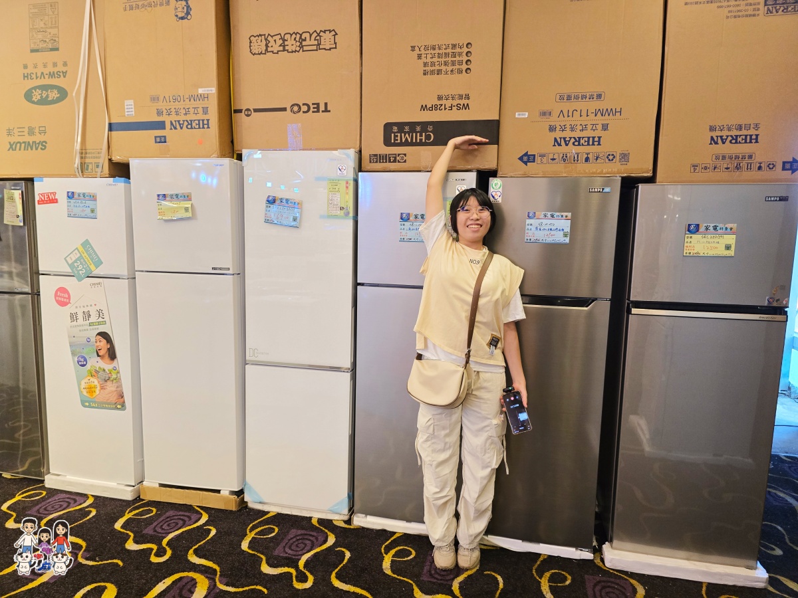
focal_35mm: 23
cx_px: 399
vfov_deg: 58.9
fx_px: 530
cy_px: 299
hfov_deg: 73.9
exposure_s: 1/120
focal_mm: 6.3
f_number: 1.7
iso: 800
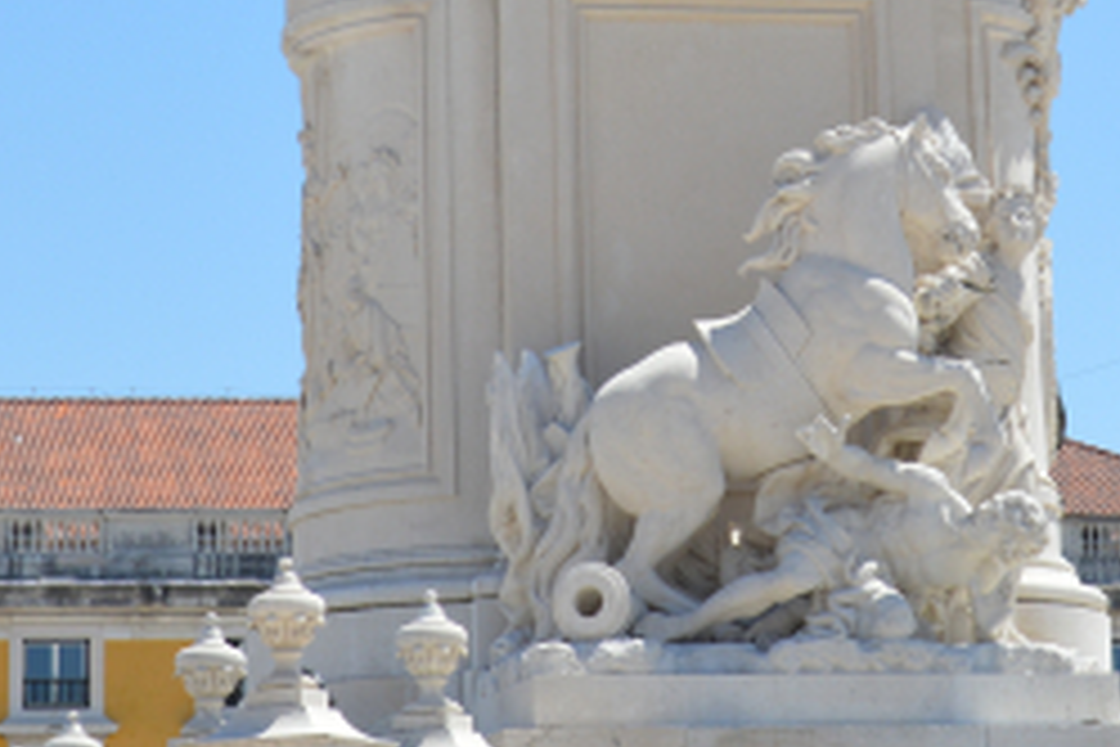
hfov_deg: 12.2
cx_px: 697
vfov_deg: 8.1
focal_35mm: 169
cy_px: -76
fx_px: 5245
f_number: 8
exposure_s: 1/250
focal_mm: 35
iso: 100
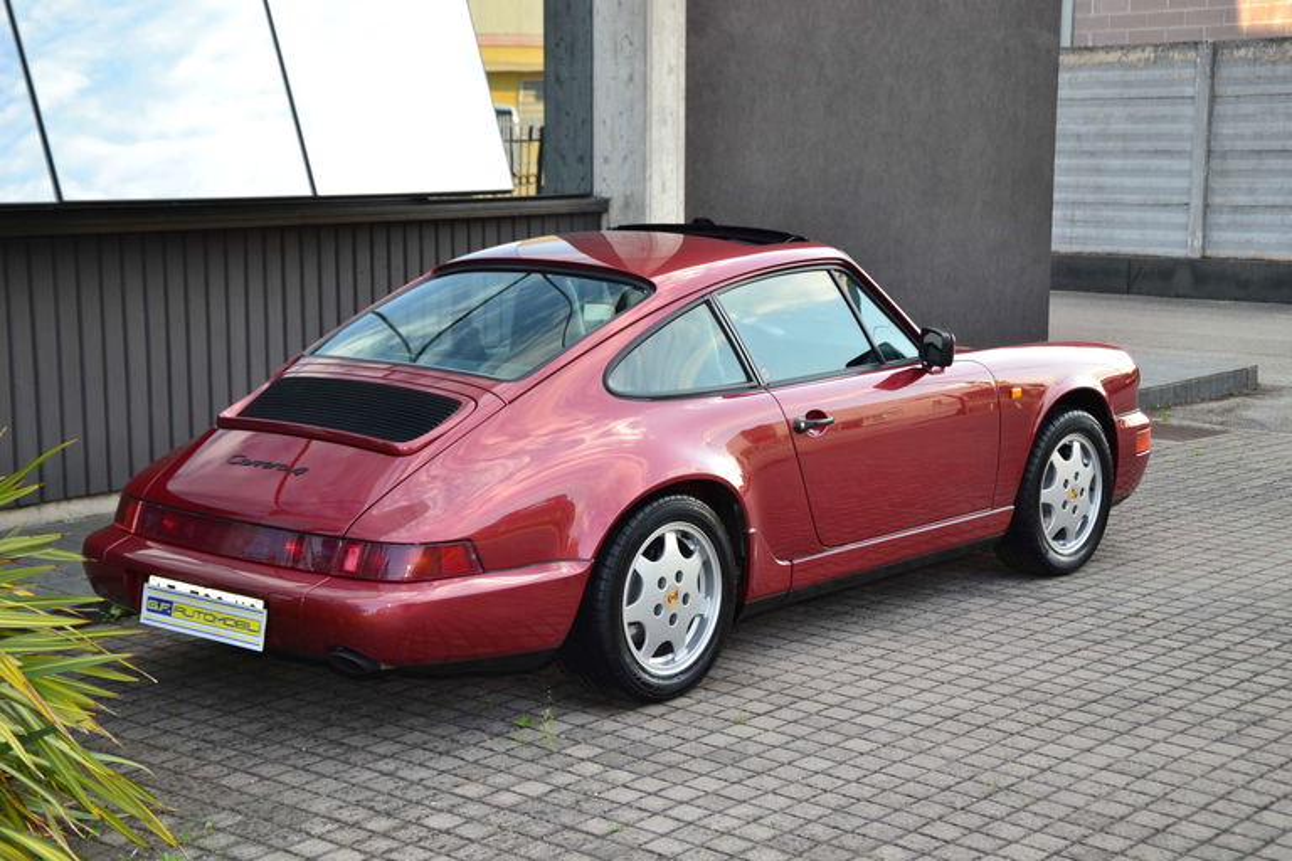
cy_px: 430
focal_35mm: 60
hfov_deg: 33.4
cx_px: 646
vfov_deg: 22.6
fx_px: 2153
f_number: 5.6
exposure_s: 1/60
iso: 100
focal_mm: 40
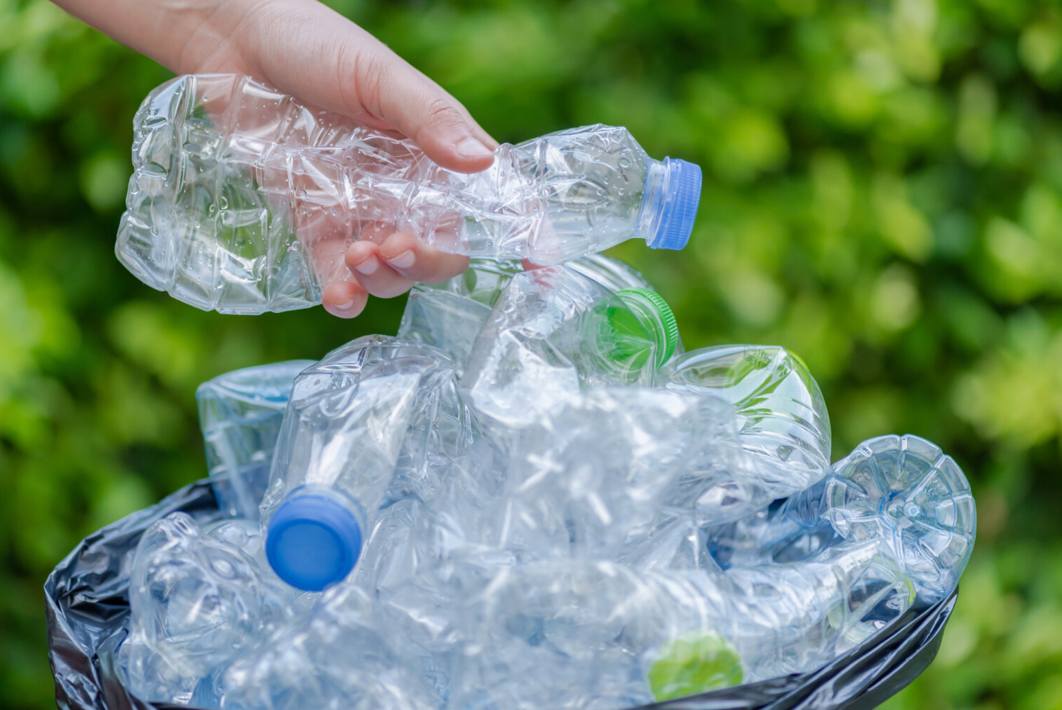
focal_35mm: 134
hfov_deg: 15.3
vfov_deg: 10.3
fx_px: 3956
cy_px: 344
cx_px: 495
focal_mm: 105
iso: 360
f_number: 3
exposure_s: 1/160
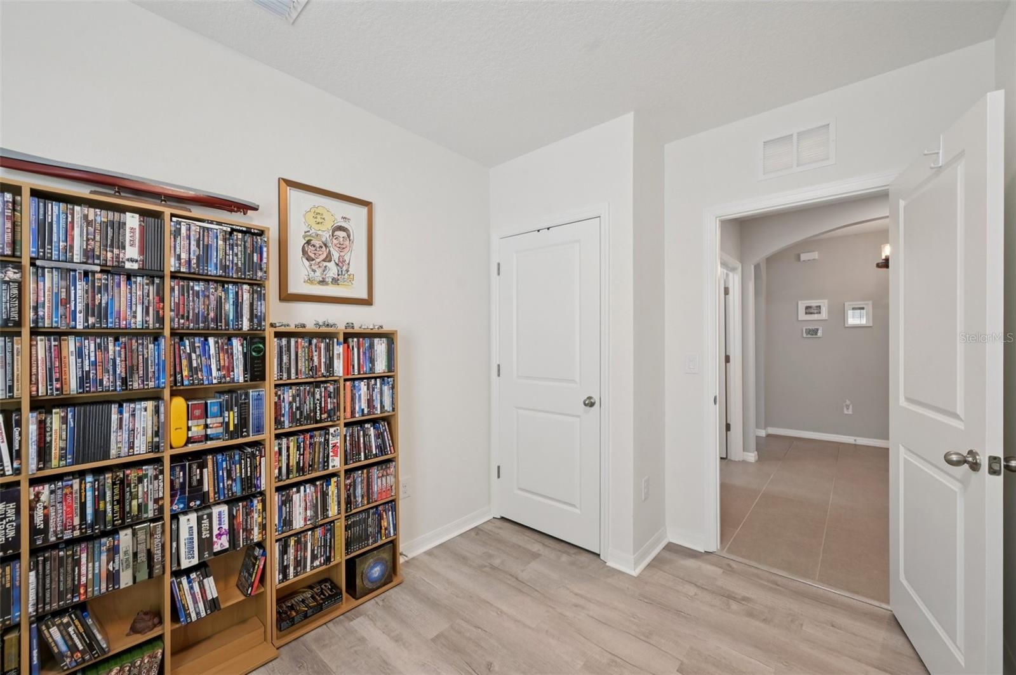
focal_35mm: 14
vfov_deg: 81.1
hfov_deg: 104.3
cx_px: 508
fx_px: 395
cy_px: 338
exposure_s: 1/15
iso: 400
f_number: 8
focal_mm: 14
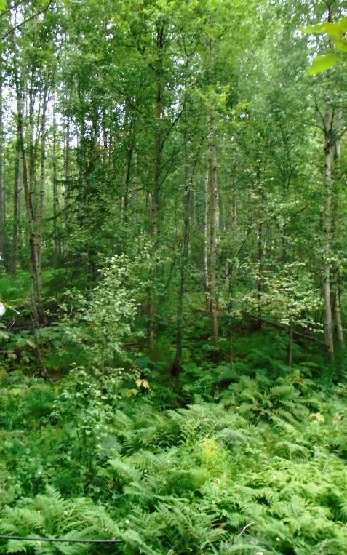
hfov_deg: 34.4
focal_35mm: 37
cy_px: 276
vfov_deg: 52.7
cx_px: 171
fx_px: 560
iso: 250
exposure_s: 1/30
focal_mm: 4.6
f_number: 3.2
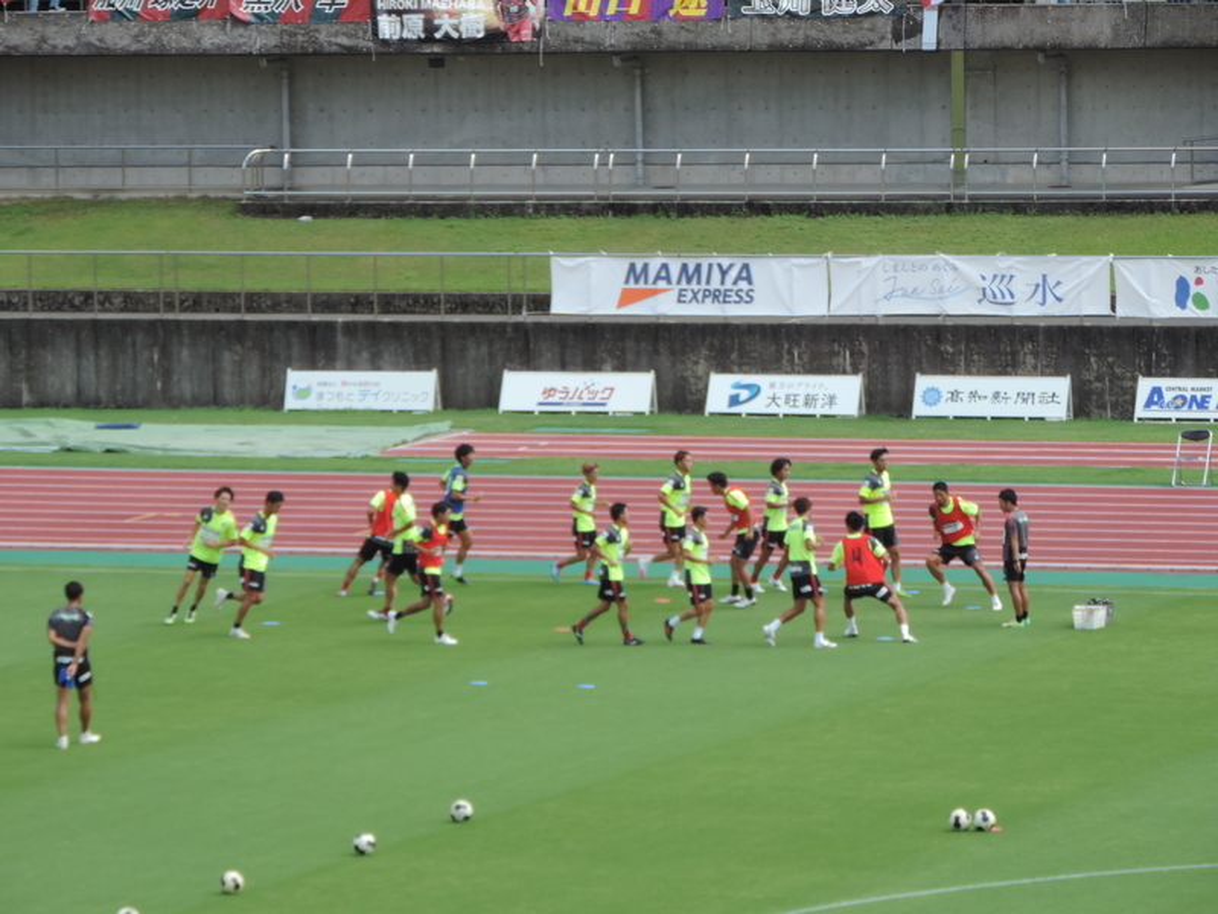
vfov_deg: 5.4
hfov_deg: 7.2
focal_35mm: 275
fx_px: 9676
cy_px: 457
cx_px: 609
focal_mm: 49
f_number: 4.7
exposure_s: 1/320
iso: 80
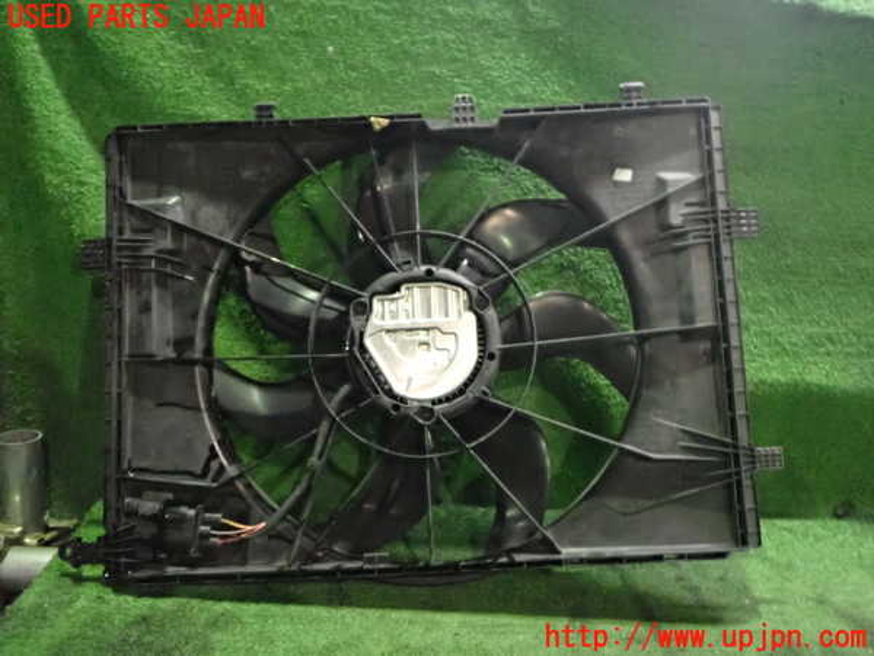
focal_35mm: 30
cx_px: 437
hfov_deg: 60.0
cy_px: 328
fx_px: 757
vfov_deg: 46.8
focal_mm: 5.4
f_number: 2.3
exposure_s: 1/60
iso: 3200
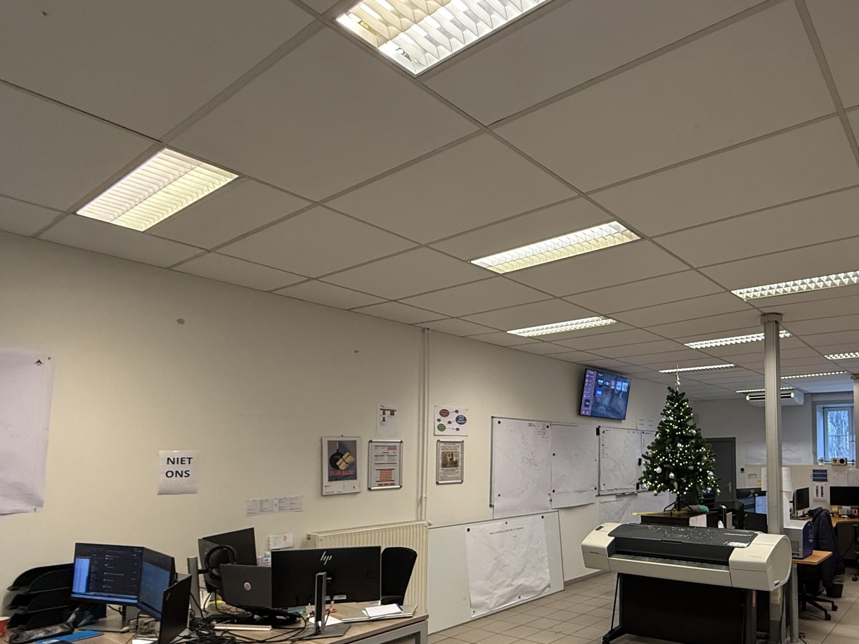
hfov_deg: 70.3
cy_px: 427
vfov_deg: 59.7
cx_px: 664
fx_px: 546
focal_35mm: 22
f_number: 2.2
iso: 250
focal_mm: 2.22
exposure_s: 1/100
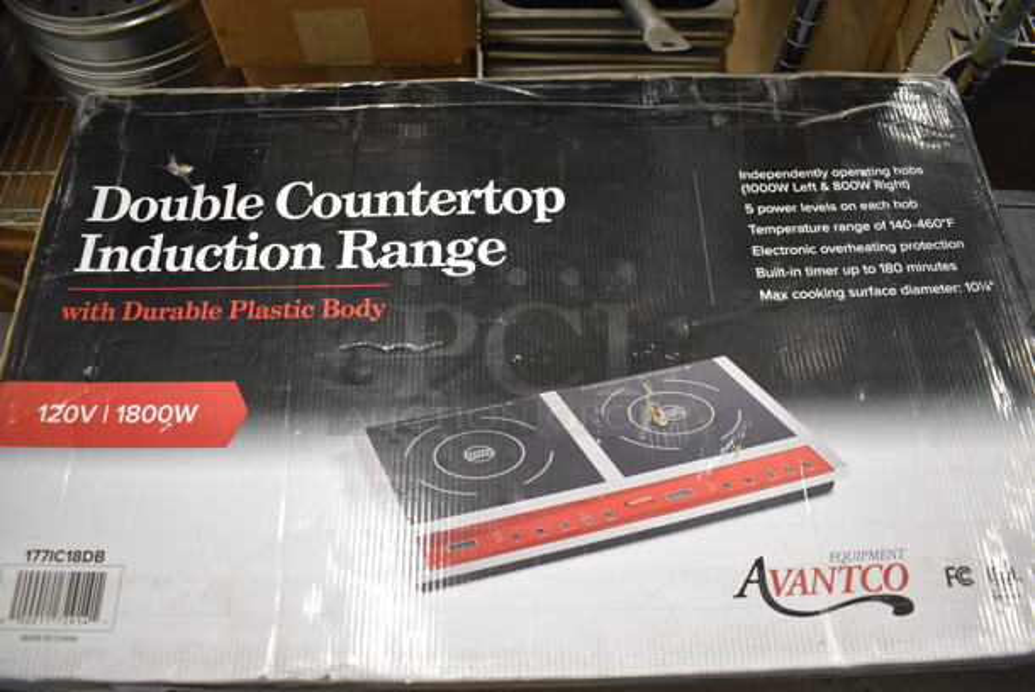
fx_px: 777
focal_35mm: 27
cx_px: 518
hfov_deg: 67.3
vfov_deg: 48.0
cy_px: 346
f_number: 3.5
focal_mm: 18
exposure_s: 1/125
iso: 1600
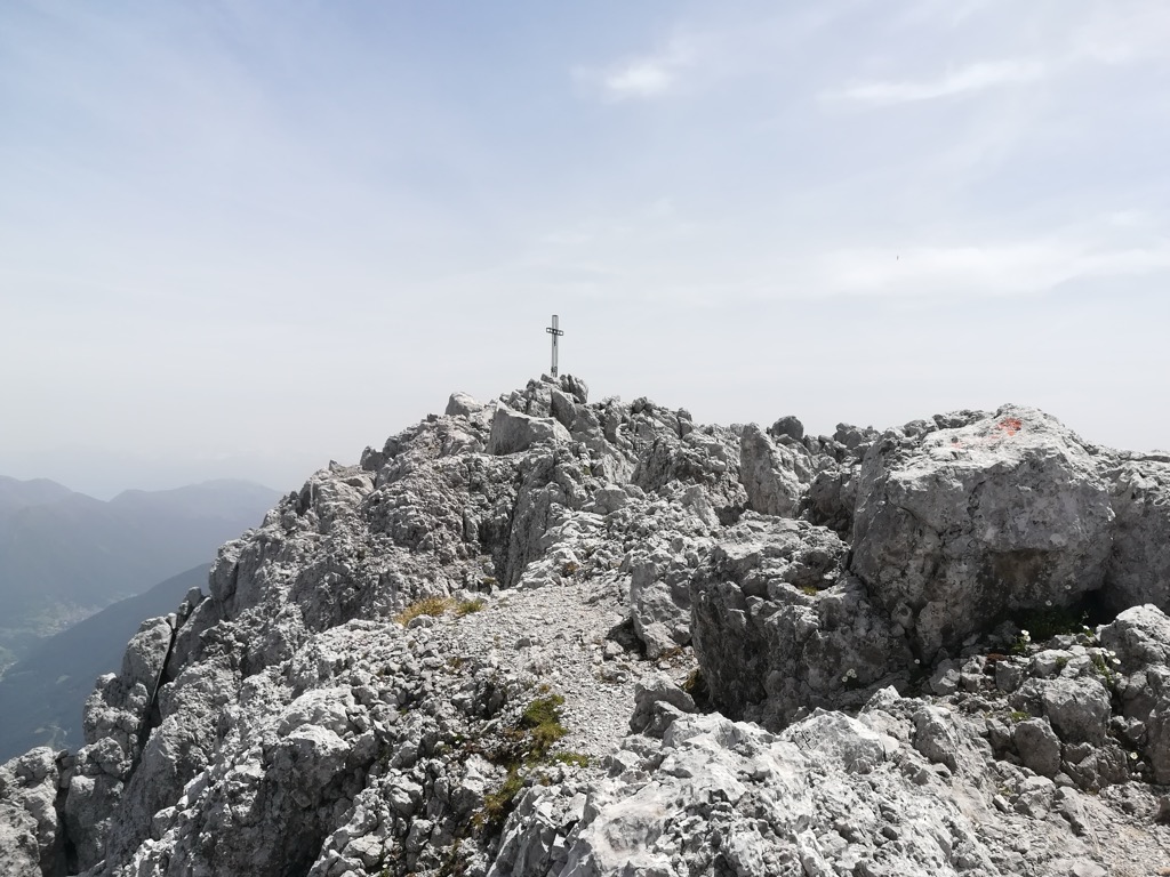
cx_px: 585
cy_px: 438
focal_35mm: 26
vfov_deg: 53.1
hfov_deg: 67.3
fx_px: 879
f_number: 2.2
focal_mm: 3.83
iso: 50
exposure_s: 1/1225
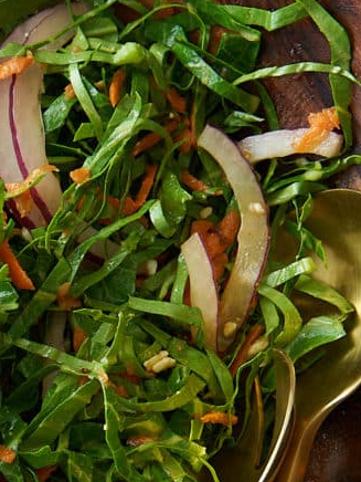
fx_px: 1363
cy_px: 386
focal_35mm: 98
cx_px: -76
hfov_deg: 14.6
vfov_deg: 19.8
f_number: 8
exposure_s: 1/200
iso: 125
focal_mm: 37
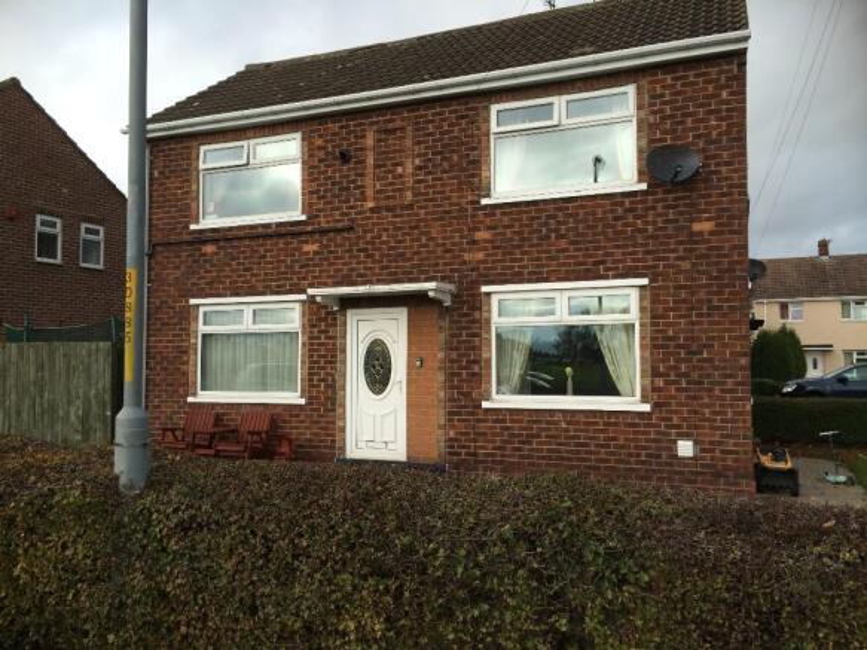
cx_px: 434
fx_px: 751
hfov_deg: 60.0
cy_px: 325
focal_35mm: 30
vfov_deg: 46.8
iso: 32
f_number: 2.2
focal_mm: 4.12
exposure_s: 1/760
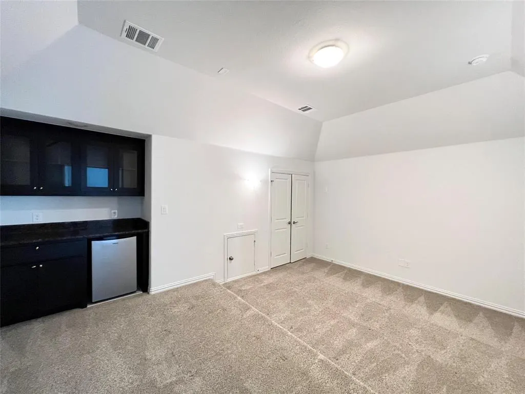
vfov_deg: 89.9
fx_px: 197
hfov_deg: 106.2
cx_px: 262
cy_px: 197
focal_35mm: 13
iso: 320
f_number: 1.8
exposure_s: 1/60
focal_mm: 1.57
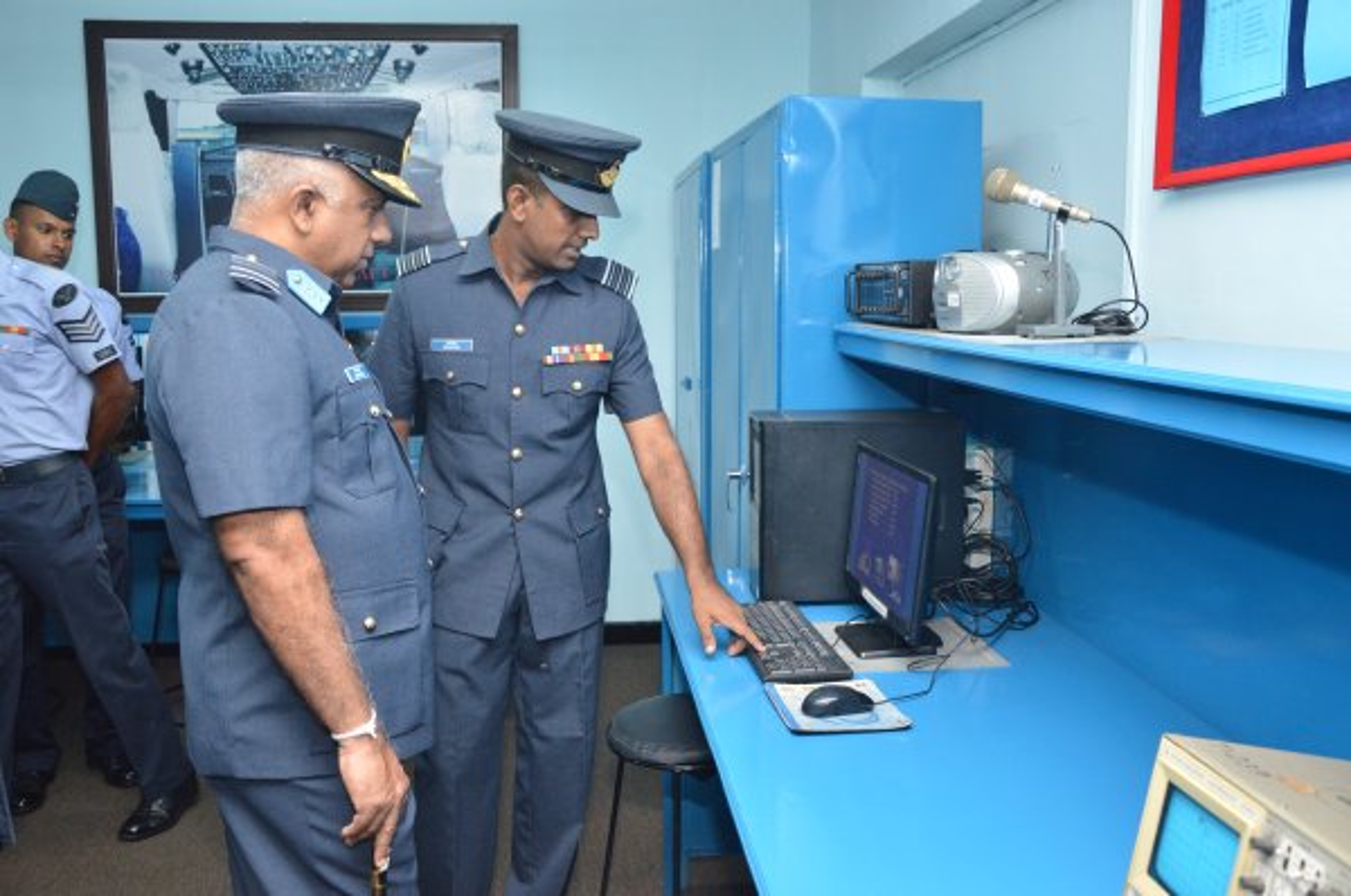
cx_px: 676
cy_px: 448
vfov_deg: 41.6
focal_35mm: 32
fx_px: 1180
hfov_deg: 59.6
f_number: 3.8
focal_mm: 21
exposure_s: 1/125
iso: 900
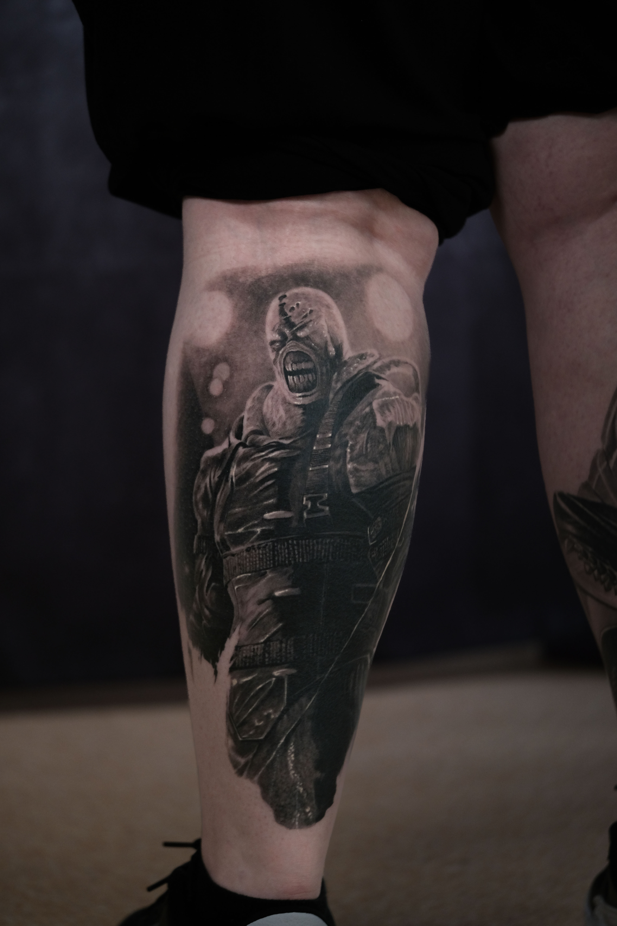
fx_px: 3085
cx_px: 308
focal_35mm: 120
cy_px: 463
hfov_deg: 11.4
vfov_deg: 17.1
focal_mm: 80
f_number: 2.8
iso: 800
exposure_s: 1/125
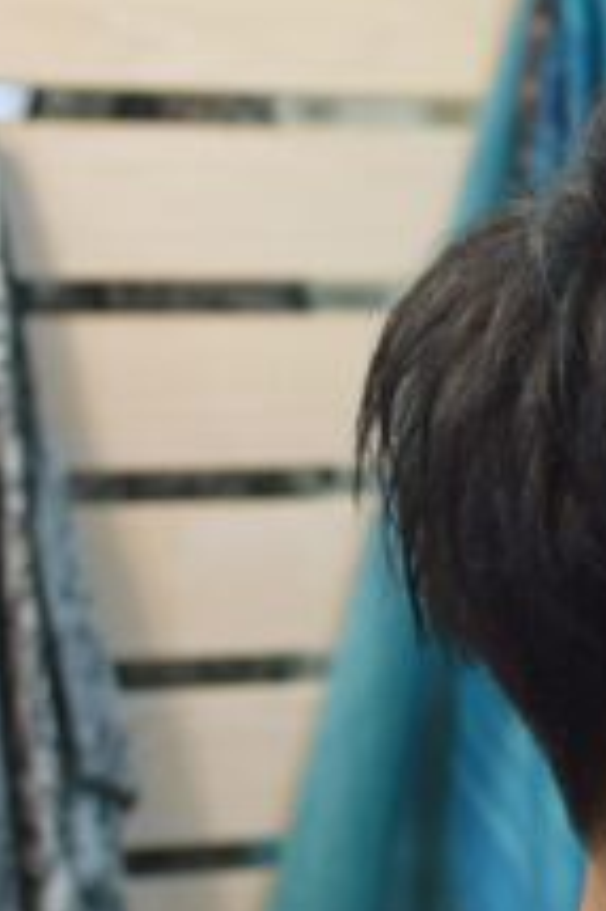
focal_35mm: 110
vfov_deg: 18.6
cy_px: 487
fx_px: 2783
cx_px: 877
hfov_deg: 11.9
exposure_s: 1/60
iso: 1000
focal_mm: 35
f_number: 2.8
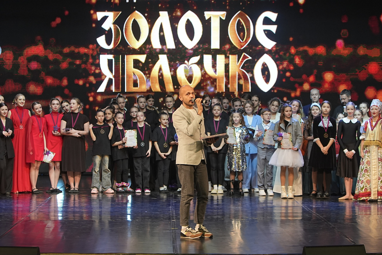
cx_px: 191
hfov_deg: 17.1
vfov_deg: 11.4
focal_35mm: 120
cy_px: 128
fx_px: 1273
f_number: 4
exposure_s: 1/200
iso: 1250
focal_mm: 80
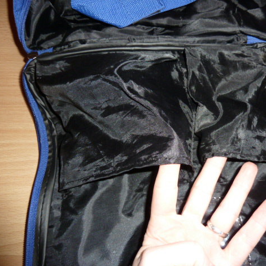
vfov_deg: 54.0
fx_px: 261
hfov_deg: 53.5
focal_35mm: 30
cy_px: 132
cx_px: 166
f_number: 3.3
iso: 160
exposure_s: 1/30
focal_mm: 4.1
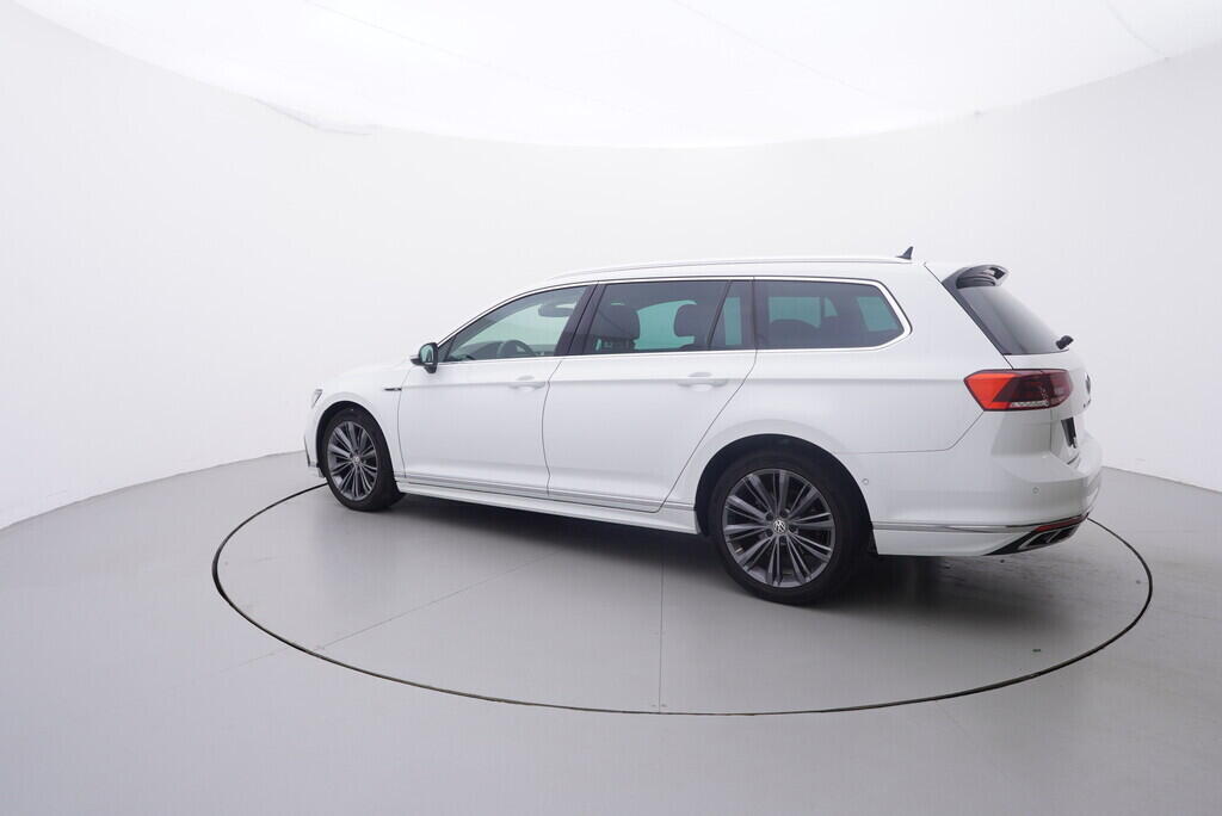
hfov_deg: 77.3
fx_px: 764
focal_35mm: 22
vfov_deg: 56.2
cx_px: 611
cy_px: 408
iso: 200
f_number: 5
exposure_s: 1/80
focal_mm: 15
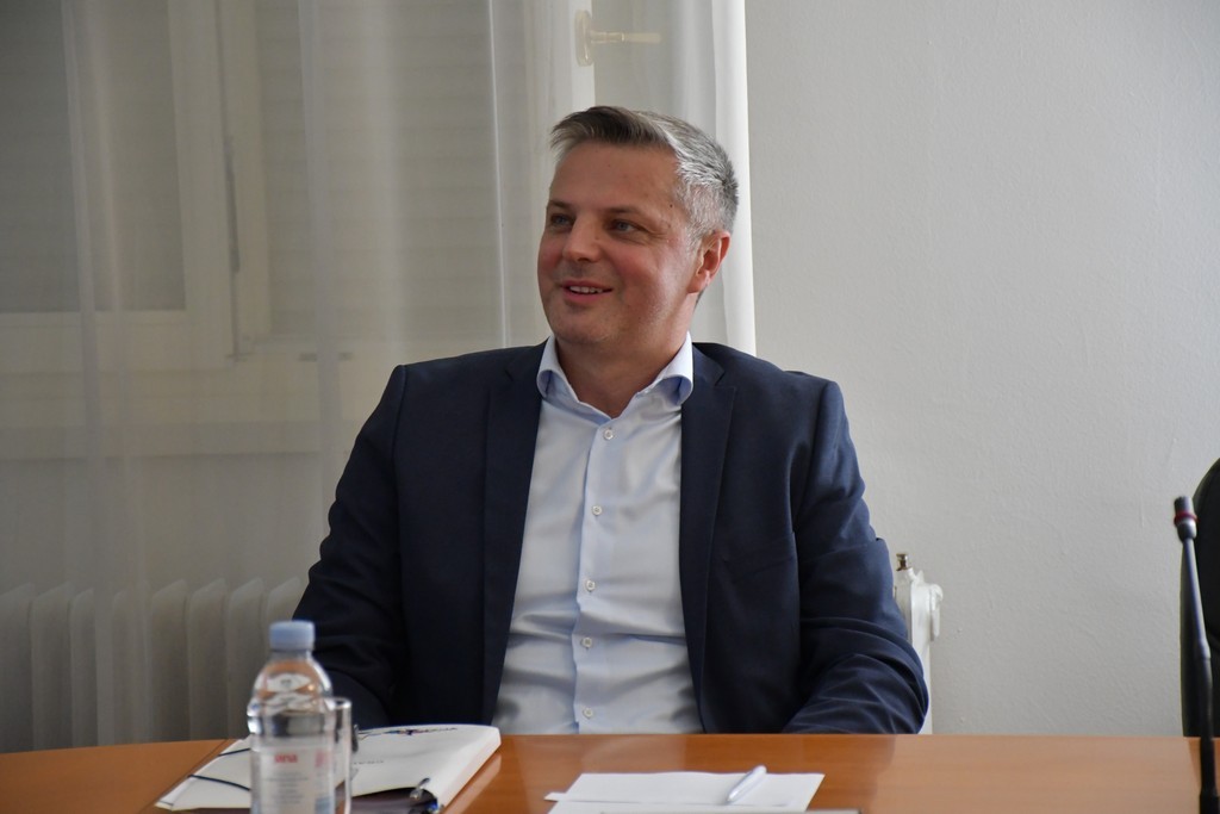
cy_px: 407
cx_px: 610
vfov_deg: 10.2
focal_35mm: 135
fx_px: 4575
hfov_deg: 15.2
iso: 3200
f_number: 5.3
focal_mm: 90
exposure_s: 1/250
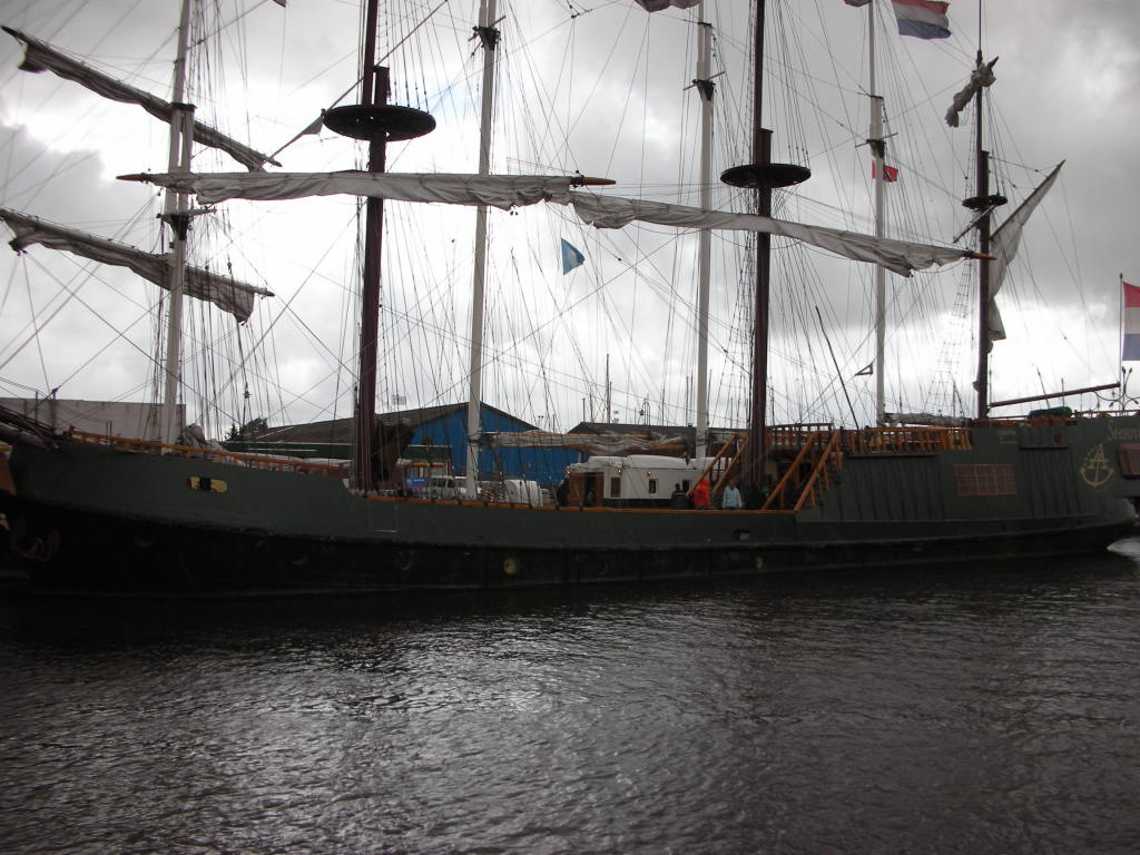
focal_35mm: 35
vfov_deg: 40.7
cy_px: 428
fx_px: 1153
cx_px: 570
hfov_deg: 52.6
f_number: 3
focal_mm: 5.8
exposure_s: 1/205
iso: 50
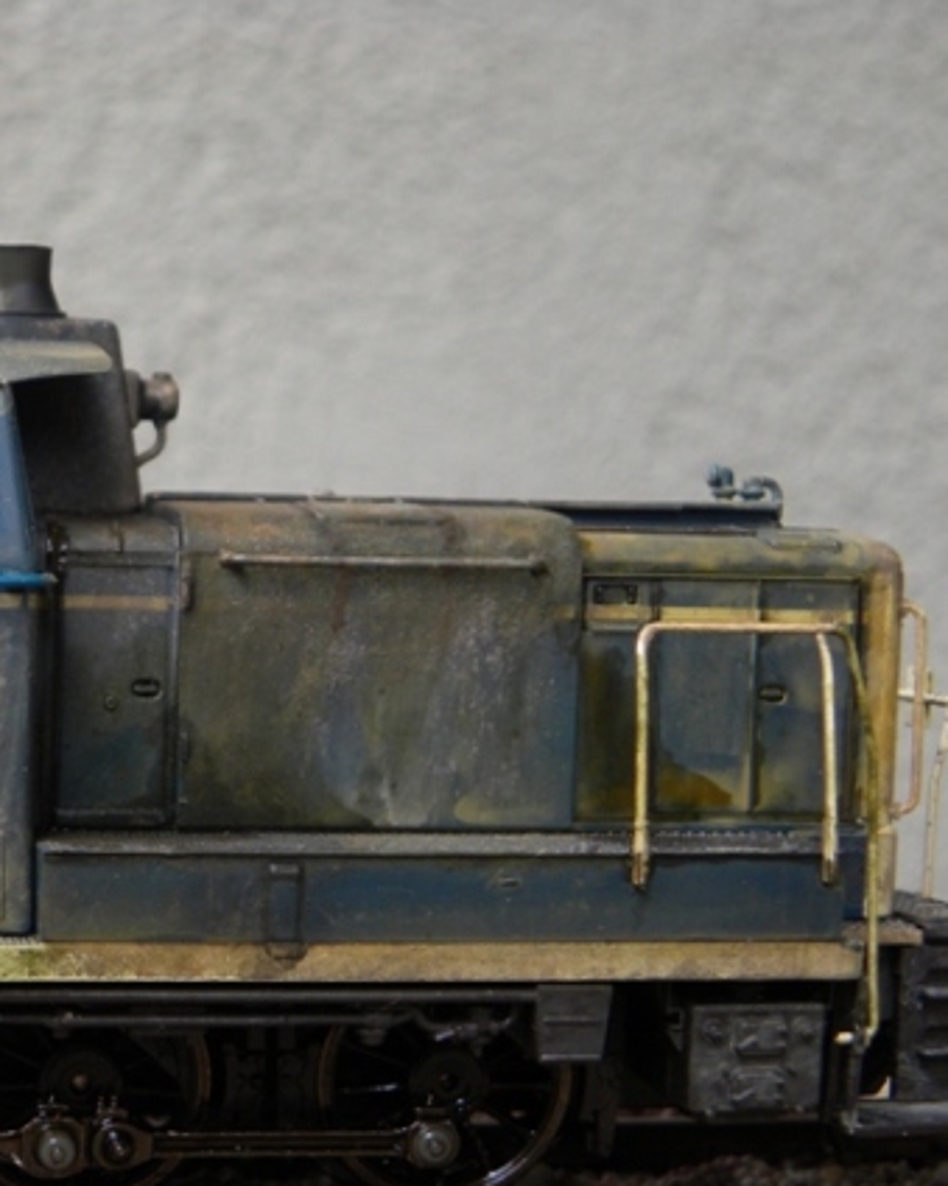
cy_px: 752
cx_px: -48
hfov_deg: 21.5
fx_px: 2386
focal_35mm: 68
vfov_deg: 27.8
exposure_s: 1/60
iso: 68
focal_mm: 7.3
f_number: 3.2
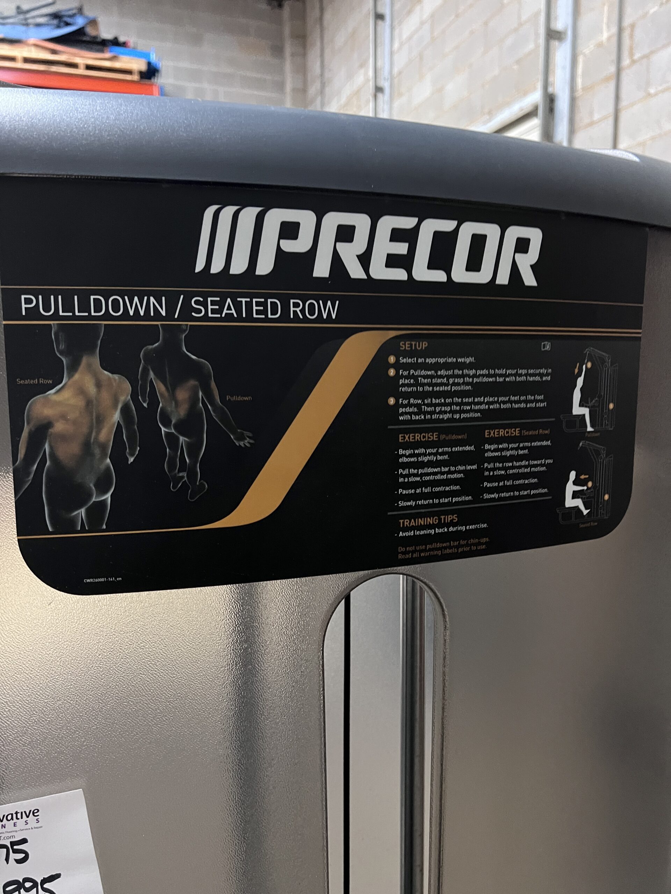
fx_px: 672
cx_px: 336
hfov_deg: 53.1
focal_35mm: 26
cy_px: 447
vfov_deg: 67.3
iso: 640
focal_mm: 5.7
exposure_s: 1/30
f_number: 1.5
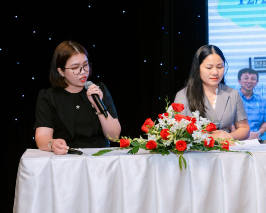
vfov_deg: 21.2
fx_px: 566
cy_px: 91
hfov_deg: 26.4
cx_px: 150
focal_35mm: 72
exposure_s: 1/200
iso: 1250
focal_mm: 54
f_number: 4.5
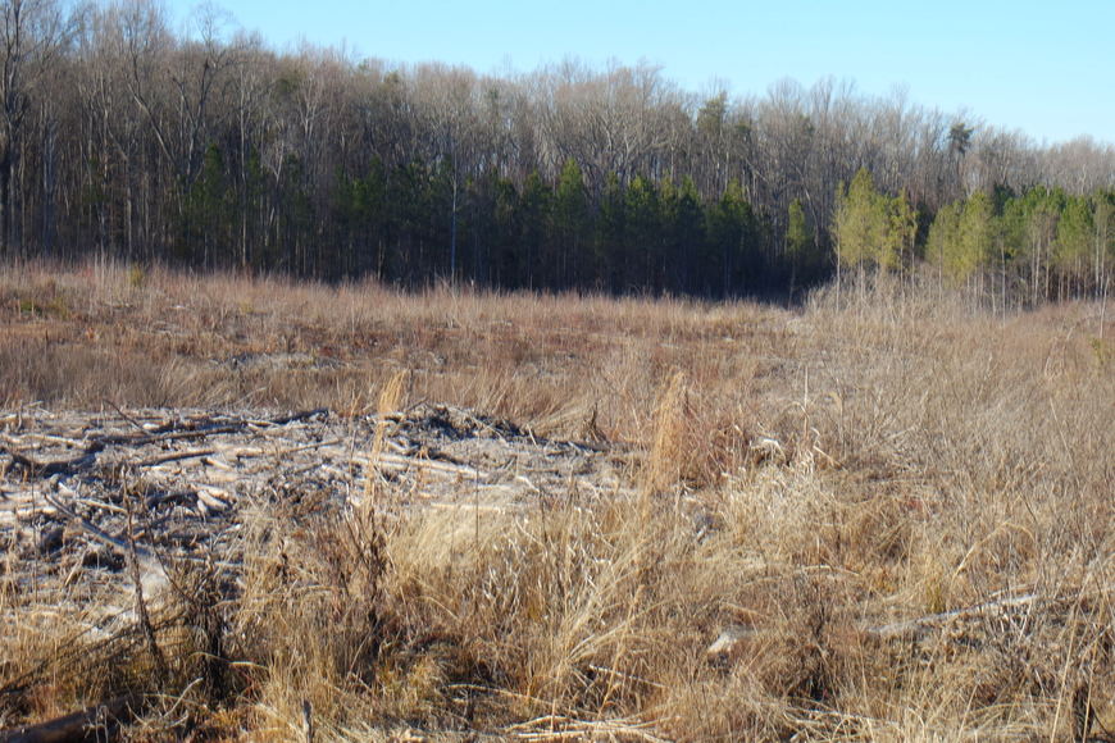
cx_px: 558
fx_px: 2230
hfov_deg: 28.1
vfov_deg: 18.9
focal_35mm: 72
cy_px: 372
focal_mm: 27
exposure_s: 1/200
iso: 160
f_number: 6.3
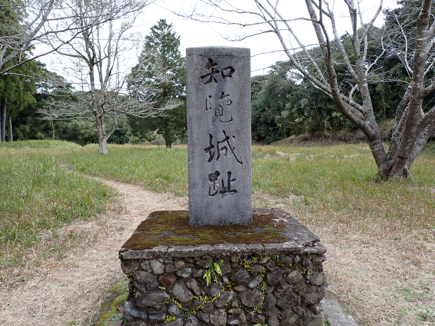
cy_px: 163
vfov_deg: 54.9
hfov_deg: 69.4
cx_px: 218
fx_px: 314
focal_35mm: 25
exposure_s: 1/160
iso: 100
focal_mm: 4.5
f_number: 2.8
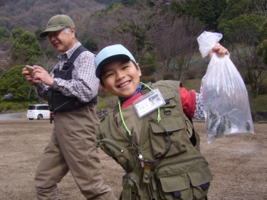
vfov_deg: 38.7
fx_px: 285
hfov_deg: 50.1
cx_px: 140
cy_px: 104
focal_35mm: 37
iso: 80
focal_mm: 5.8
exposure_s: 1/200
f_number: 5.6
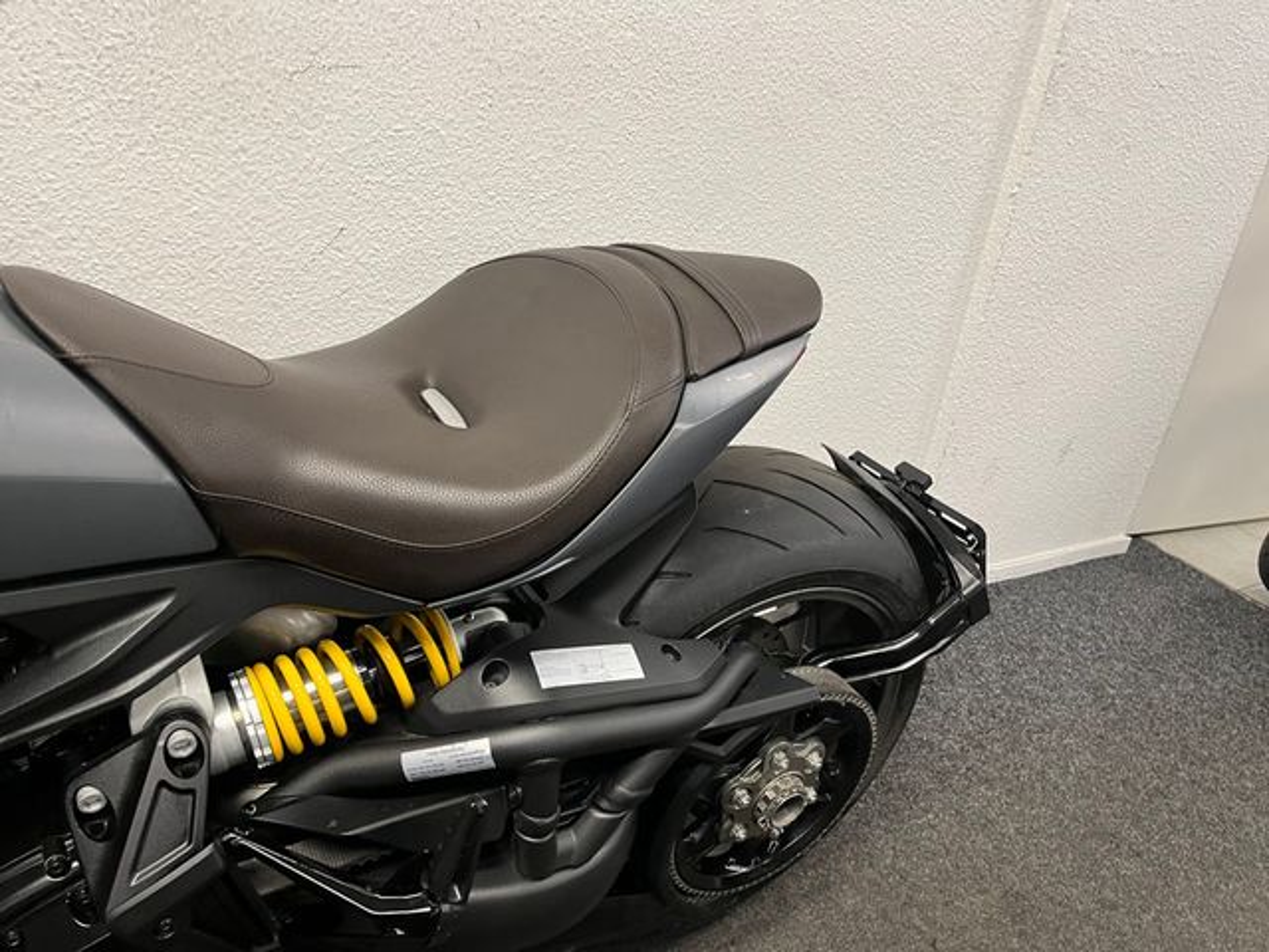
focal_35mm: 26
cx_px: 634
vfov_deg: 53.1
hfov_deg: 67.3
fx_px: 953
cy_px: 476
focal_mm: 5.1
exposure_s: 1/50
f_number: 1.6
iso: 100
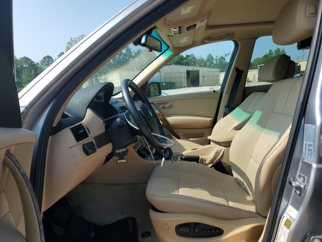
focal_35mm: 26
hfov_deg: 67.3
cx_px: 161
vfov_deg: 53.1
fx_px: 242
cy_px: 121
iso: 50
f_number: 1.5
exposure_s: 1/2500
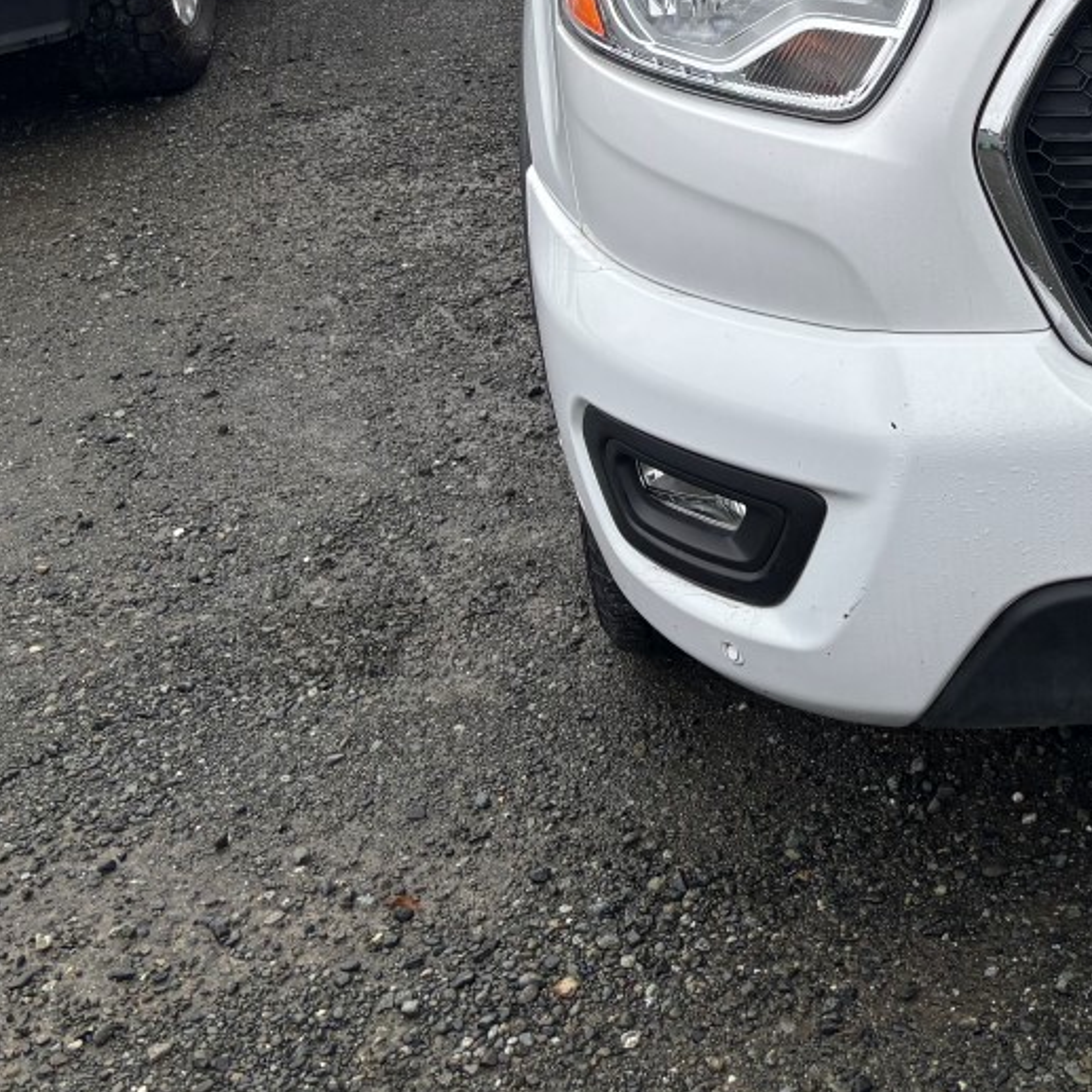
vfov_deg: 25.5
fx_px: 2284
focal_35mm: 64
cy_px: -8
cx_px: 1141
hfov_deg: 25.3
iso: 50
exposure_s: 1/831
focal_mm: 5.96
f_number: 1.6
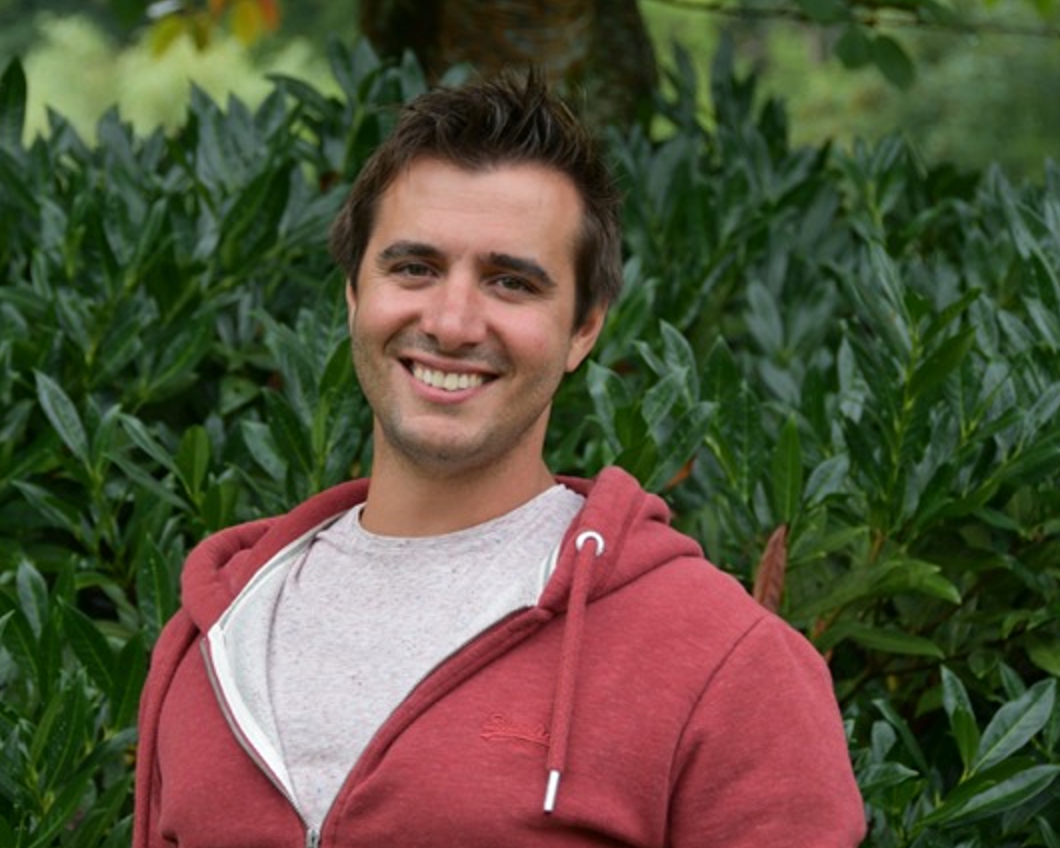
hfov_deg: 14.2
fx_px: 4267
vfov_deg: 11.4
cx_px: 448
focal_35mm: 136
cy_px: 425
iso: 560
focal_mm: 80
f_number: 5
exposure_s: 1/250
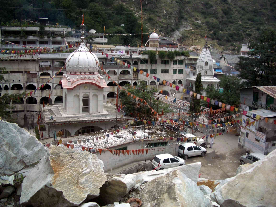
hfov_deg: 52.6
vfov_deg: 40.7
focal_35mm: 35
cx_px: 138
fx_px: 279
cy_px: 104
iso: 50
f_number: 2.6
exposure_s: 1/160
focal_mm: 5.8
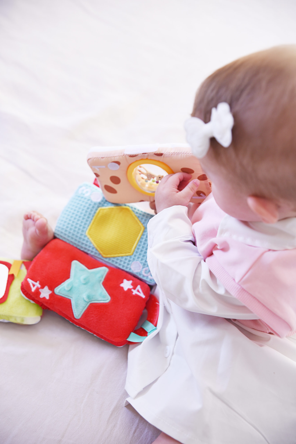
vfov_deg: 28.8
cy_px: 222
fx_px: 862
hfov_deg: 19.5
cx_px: 148
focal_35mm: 70
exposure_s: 1/200
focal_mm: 70
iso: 640
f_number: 4
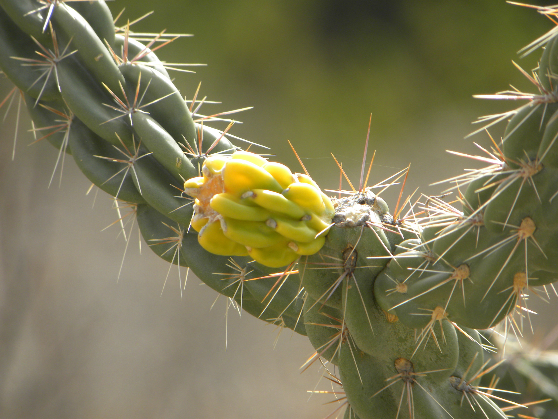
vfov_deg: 2.4
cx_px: 279
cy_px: 210
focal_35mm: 624
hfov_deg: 3.2
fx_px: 10059
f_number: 5
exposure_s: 1/185
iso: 64
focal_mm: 110.4
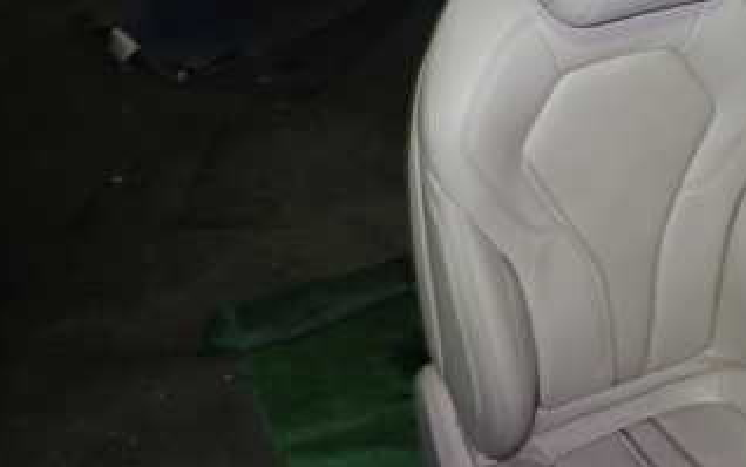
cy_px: 303
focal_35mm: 50
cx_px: 619
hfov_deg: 38.4
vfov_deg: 25.7
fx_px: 1017
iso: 320
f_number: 5.6
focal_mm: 4.5
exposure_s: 1/30
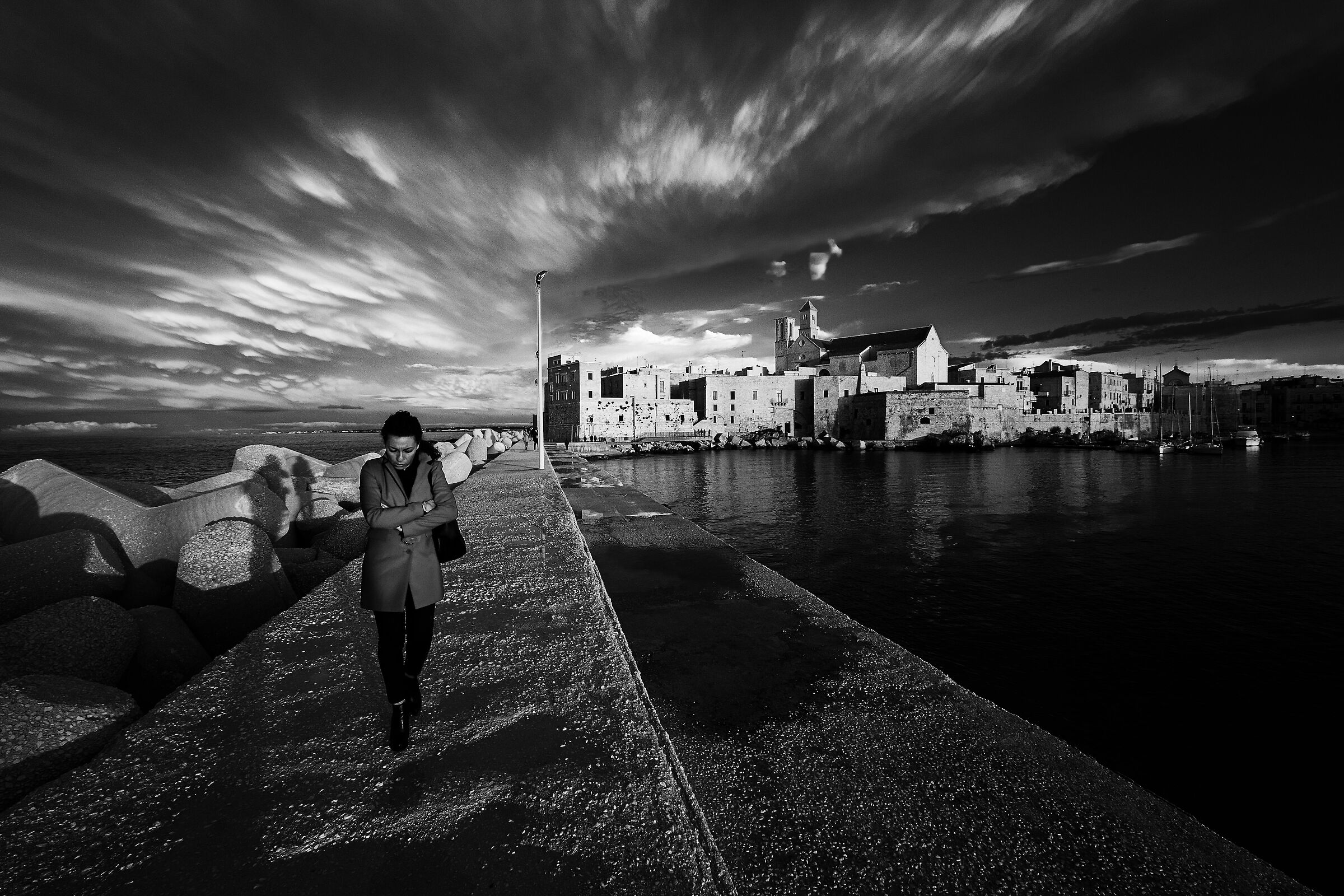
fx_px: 560
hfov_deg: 100.4
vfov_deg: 77.3
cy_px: 448
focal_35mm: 15
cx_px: 672
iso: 200
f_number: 14
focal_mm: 10
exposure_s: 1/60
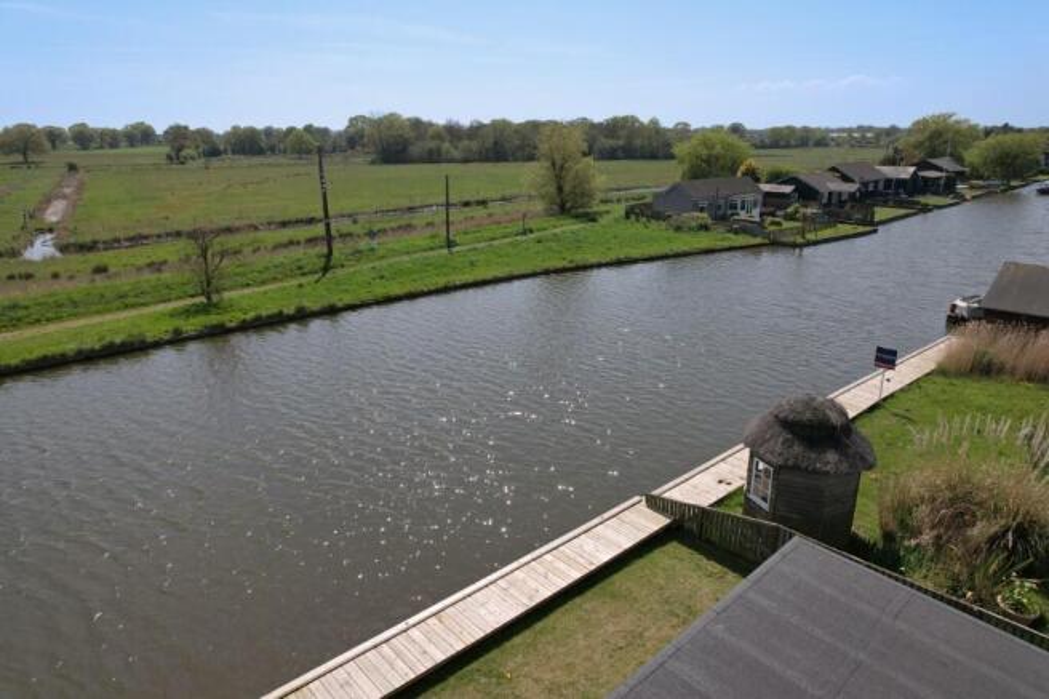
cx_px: 524
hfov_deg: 78.6
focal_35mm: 22
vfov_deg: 57.2
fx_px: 641
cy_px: 350
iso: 100
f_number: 2.8
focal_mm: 8.38
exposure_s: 1/200
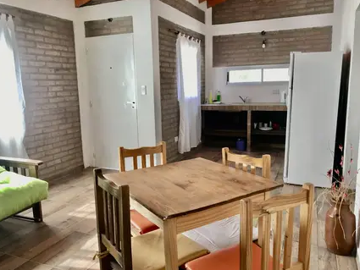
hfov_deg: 61.6
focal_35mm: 29
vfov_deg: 48.2
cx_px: 178
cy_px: 137
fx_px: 302
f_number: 1.8
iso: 20
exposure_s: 1/50
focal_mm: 3.99
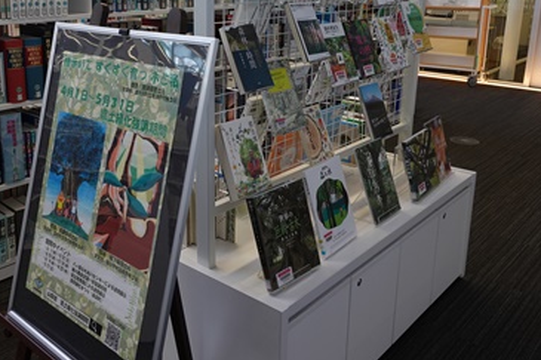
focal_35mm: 36
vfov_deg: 36.3
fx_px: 541
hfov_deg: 52.4
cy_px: 110
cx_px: 193
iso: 320
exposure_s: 1/30
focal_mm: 8.8
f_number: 5
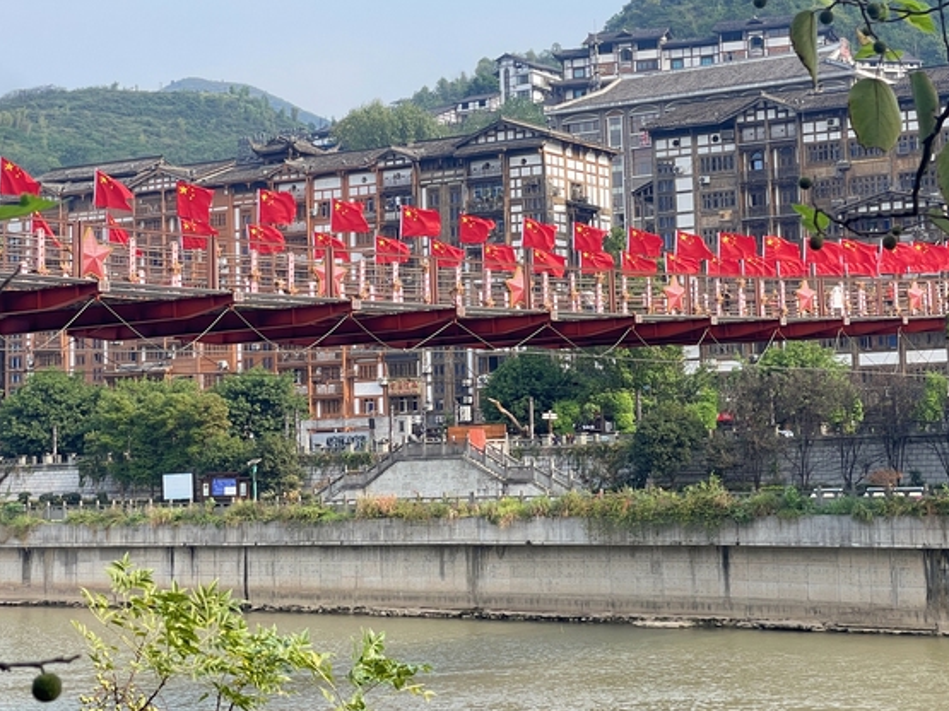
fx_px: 2056
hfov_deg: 26.0
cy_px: 250
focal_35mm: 75
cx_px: 506
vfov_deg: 19.6
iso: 25
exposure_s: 1/304
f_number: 2
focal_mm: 6
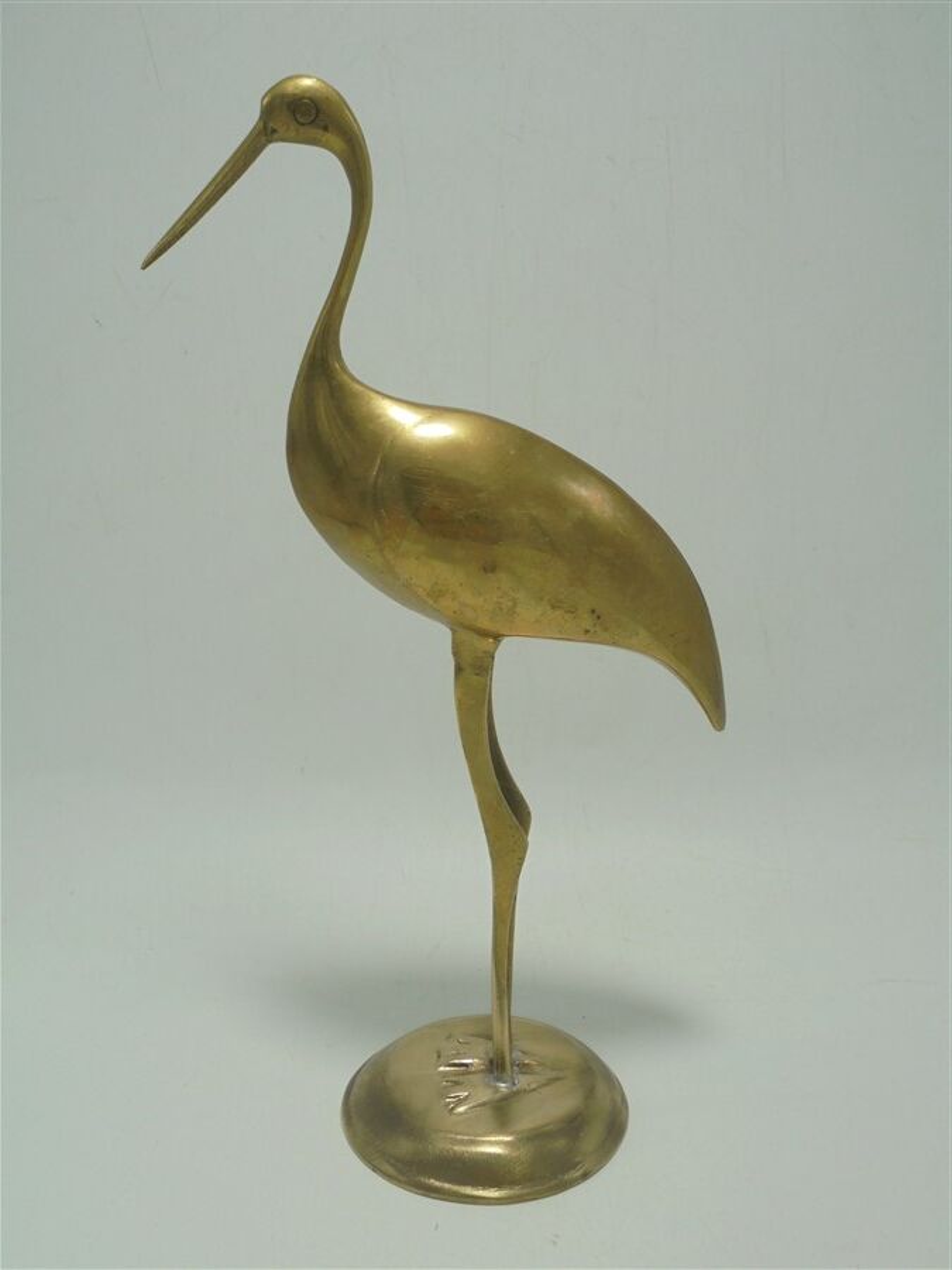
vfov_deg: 54.0
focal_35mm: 34
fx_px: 1247
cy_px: 635
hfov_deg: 41.8
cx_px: 476
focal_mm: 6.1
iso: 100
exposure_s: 1/80
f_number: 4
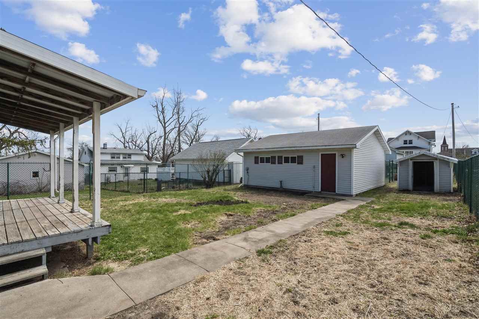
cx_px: 240
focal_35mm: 17
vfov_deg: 70.4
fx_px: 226
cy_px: 160
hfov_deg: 93.3
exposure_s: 1/2000
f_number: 8
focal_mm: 17
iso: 400
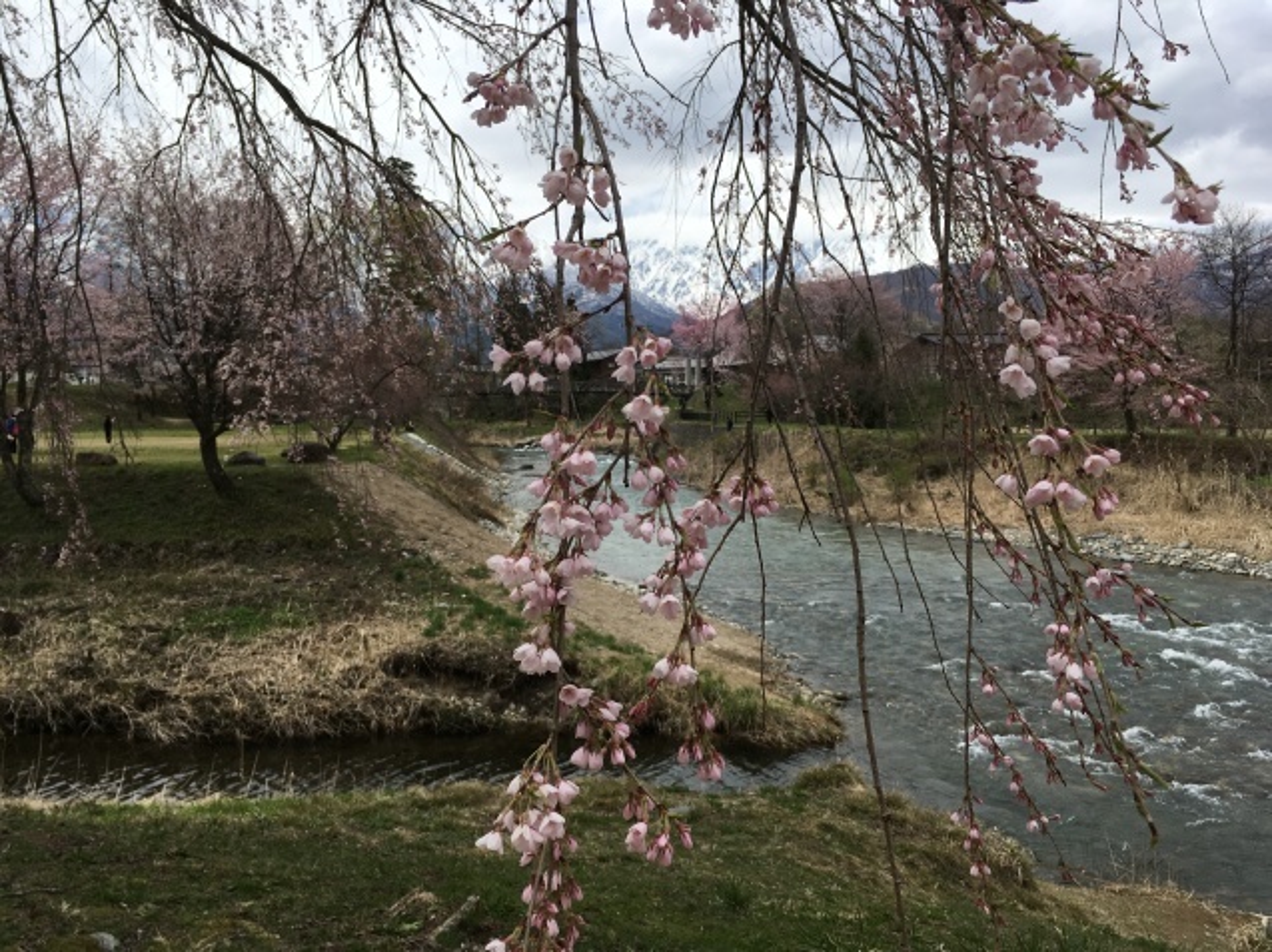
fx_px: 1065
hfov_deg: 61.7
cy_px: 476
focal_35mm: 29
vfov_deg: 48.2
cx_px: 636
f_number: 2.2
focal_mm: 4.15
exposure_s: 1/2262
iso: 25
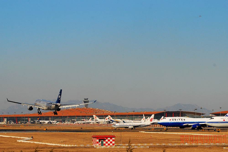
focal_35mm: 150
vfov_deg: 9.1
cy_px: 76
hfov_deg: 13.7
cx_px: 114
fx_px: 950
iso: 200
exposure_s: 1/800
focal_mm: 100
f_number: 10
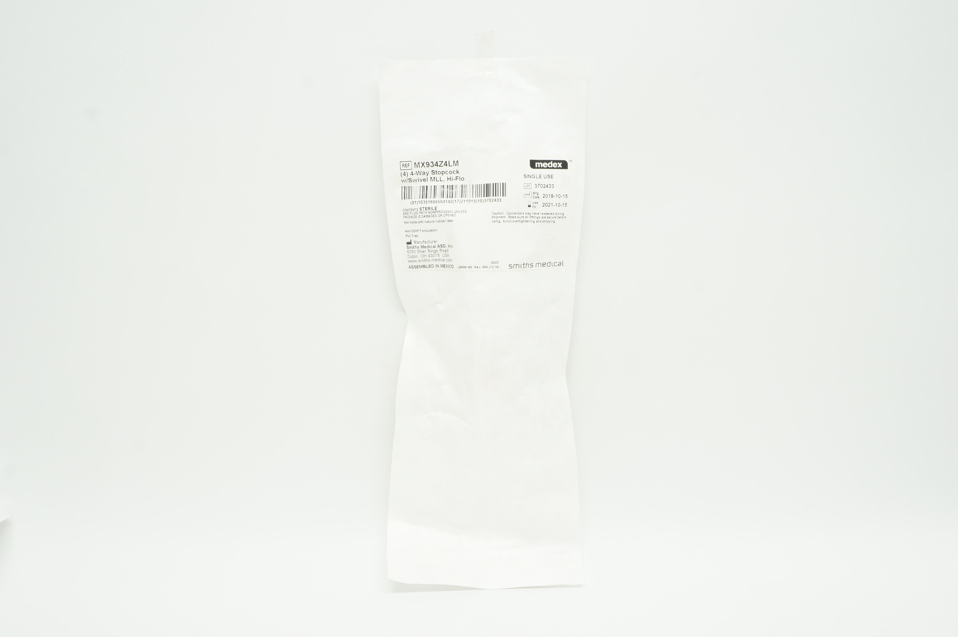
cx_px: 479
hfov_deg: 53.2
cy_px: 318
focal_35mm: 36
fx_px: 957
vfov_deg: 36.8
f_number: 11
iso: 400
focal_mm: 24
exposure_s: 1/15
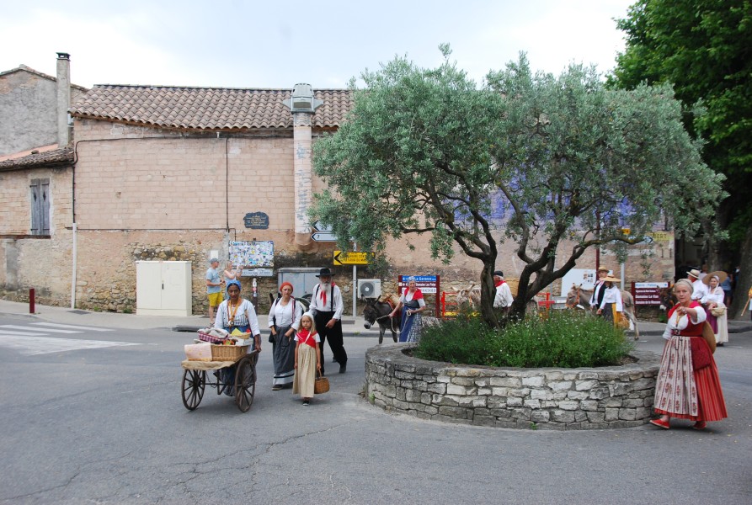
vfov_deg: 37.1
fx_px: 754
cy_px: 252
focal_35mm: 36
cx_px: 376
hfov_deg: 53.0
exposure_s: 1/250
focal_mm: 24
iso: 400
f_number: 8
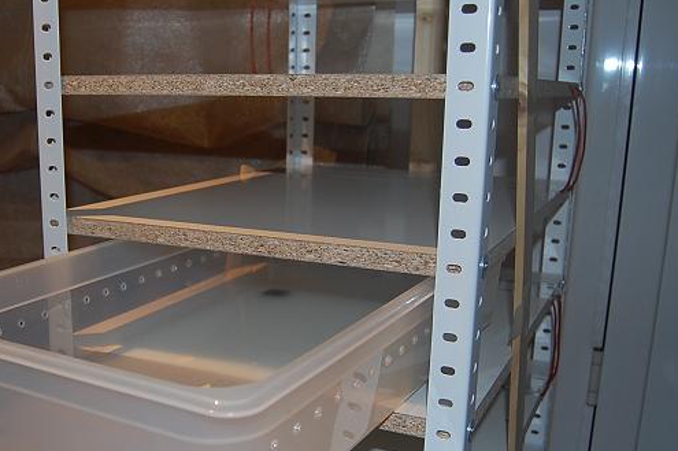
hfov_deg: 46.7
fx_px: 771
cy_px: 270
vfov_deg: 32.5
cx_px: 225
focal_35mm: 41
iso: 400
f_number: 3.5
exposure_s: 1/60
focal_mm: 18
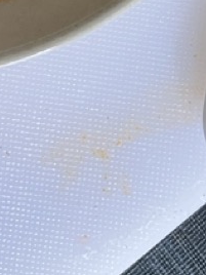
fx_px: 984
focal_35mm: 124
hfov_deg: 11.5
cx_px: -95
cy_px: -330
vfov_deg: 13.0
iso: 125
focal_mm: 4.2
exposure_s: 1/75
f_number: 1.6
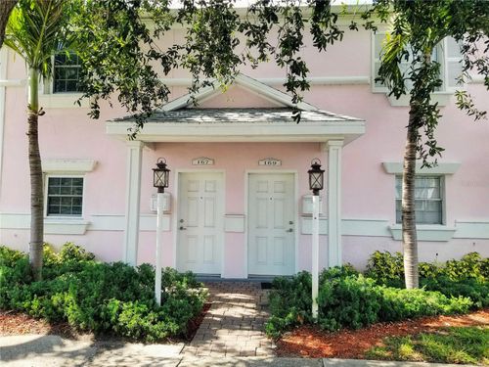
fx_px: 367
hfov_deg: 67.3
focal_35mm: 26
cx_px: 244
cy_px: 184
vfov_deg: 53.1
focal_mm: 4.25
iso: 50
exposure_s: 1/734
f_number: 1.7
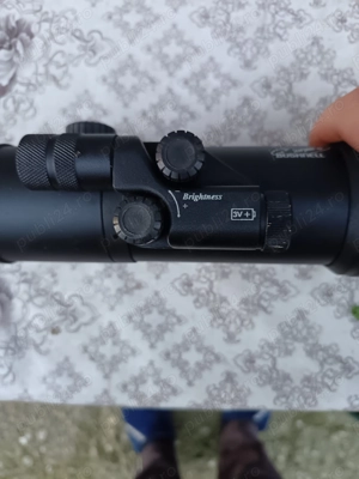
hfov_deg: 56.8
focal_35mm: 24
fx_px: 332
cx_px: 180
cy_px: 240
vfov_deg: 71.6
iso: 3355
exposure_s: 1/33.3
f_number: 1.75
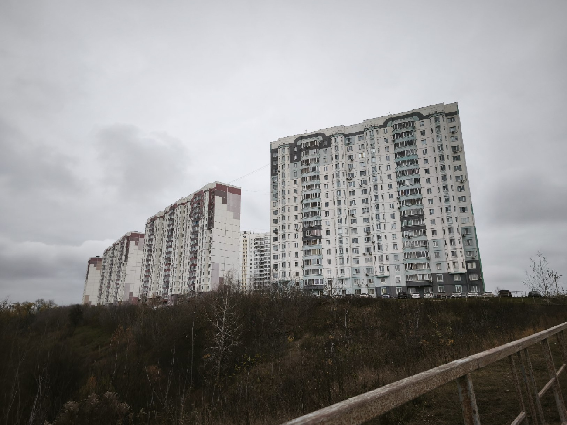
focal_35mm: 23
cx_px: 284
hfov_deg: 73.9
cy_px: 212
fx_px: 377
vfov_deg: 58.9
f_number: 1.7
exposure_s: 1/581
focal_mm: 5.35
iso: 80
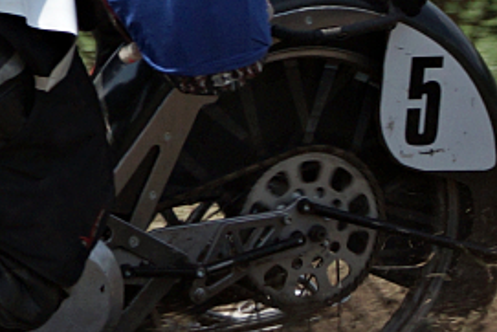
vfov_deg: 1.4
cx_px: -504
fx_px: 13743
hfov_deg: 2.1
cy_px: -117
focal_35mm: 995
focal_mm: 150
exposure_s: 1/800
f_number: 8
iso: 200
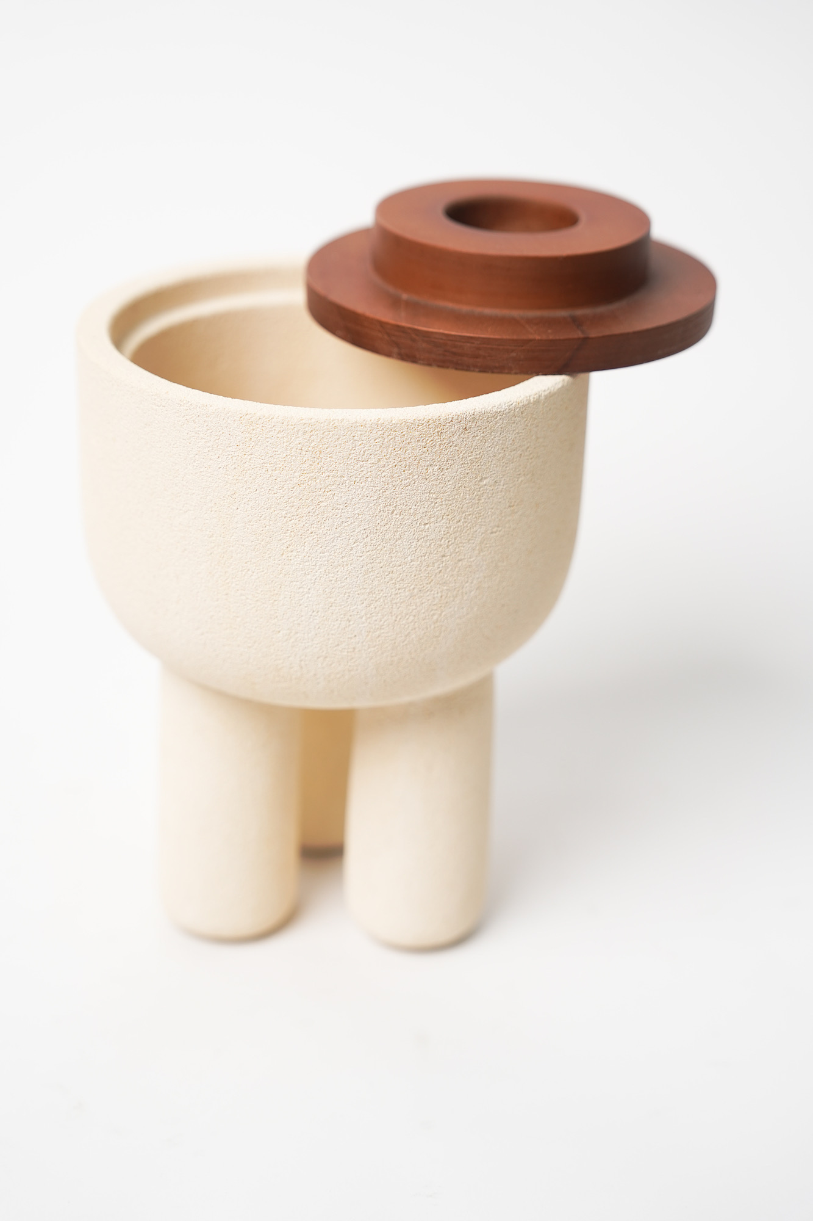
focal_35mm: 66
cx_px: 406
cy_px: 610
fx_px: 2236
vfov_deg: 30.5
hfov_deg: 20.6
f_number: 3.5
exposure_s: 1/100
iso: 320
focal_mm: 66
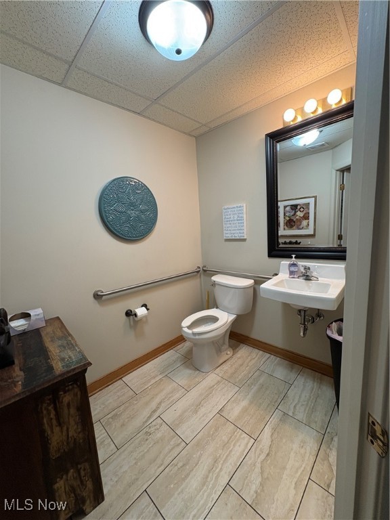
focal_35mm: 14
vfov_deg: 102.1
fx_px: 210
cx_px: 195
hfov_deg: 85.7
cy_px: 260
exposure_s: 1/60
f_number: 2.2
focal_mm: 2.22
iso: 200
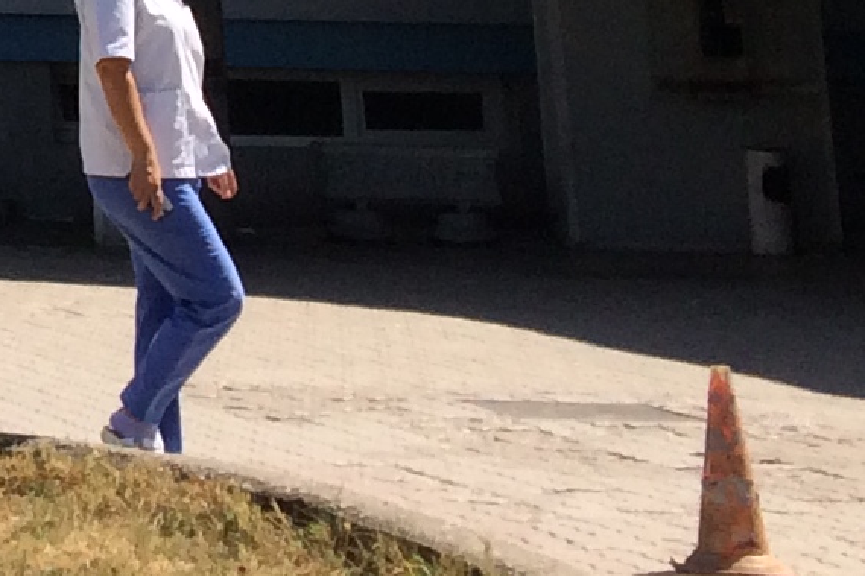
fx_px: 4155
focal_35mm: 173
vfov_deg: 7.3
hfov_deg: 10.2
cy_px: -973
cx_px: -1250
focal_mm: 4.15
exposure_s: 1/1866
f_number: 2.2
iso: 32
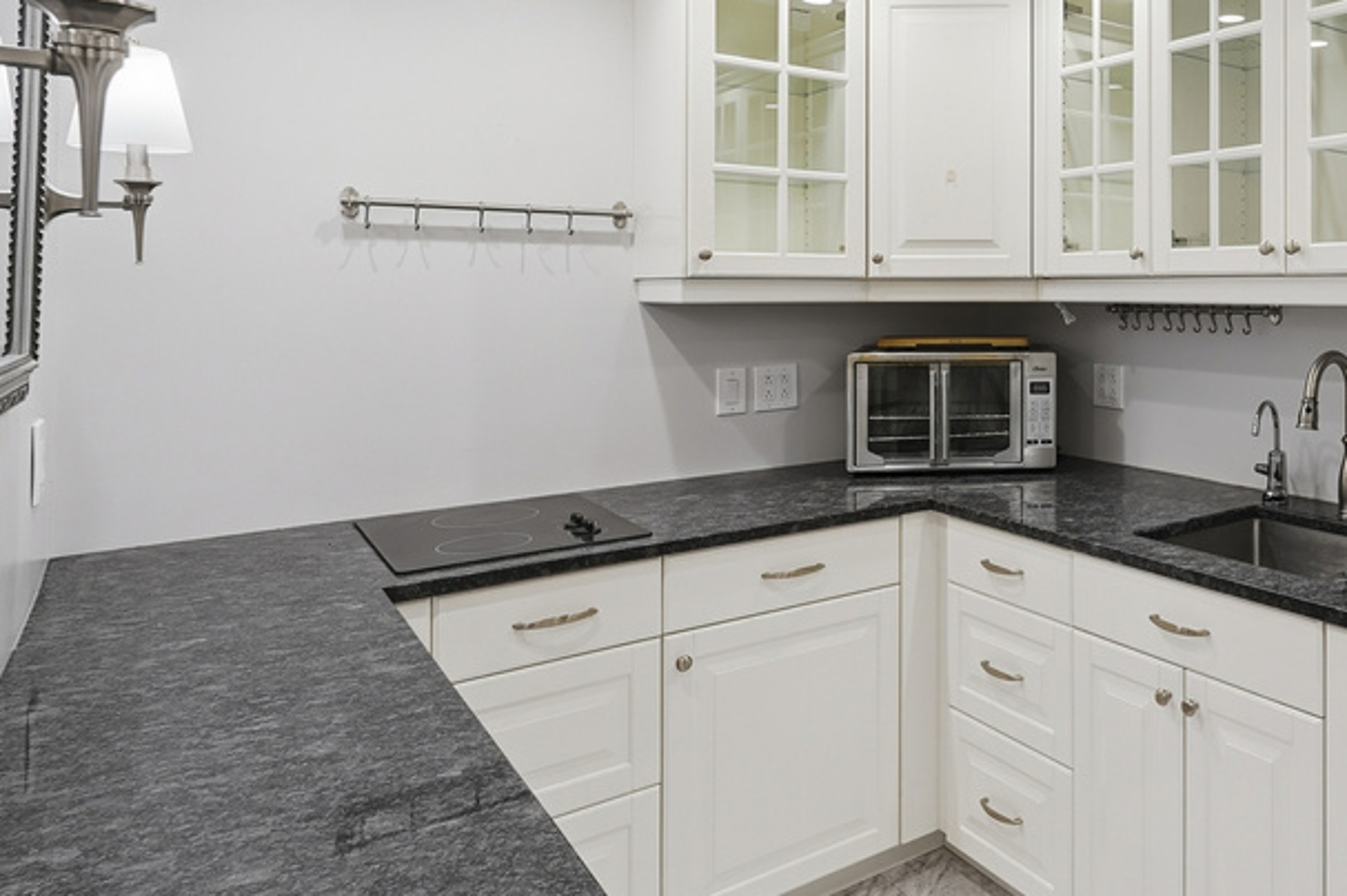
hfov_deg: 59.2
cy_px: 262
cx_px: 1125
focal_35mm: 28
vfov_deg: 45.5
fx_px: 1041
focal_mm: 16.5
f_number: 9
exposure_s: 1/125
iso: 250
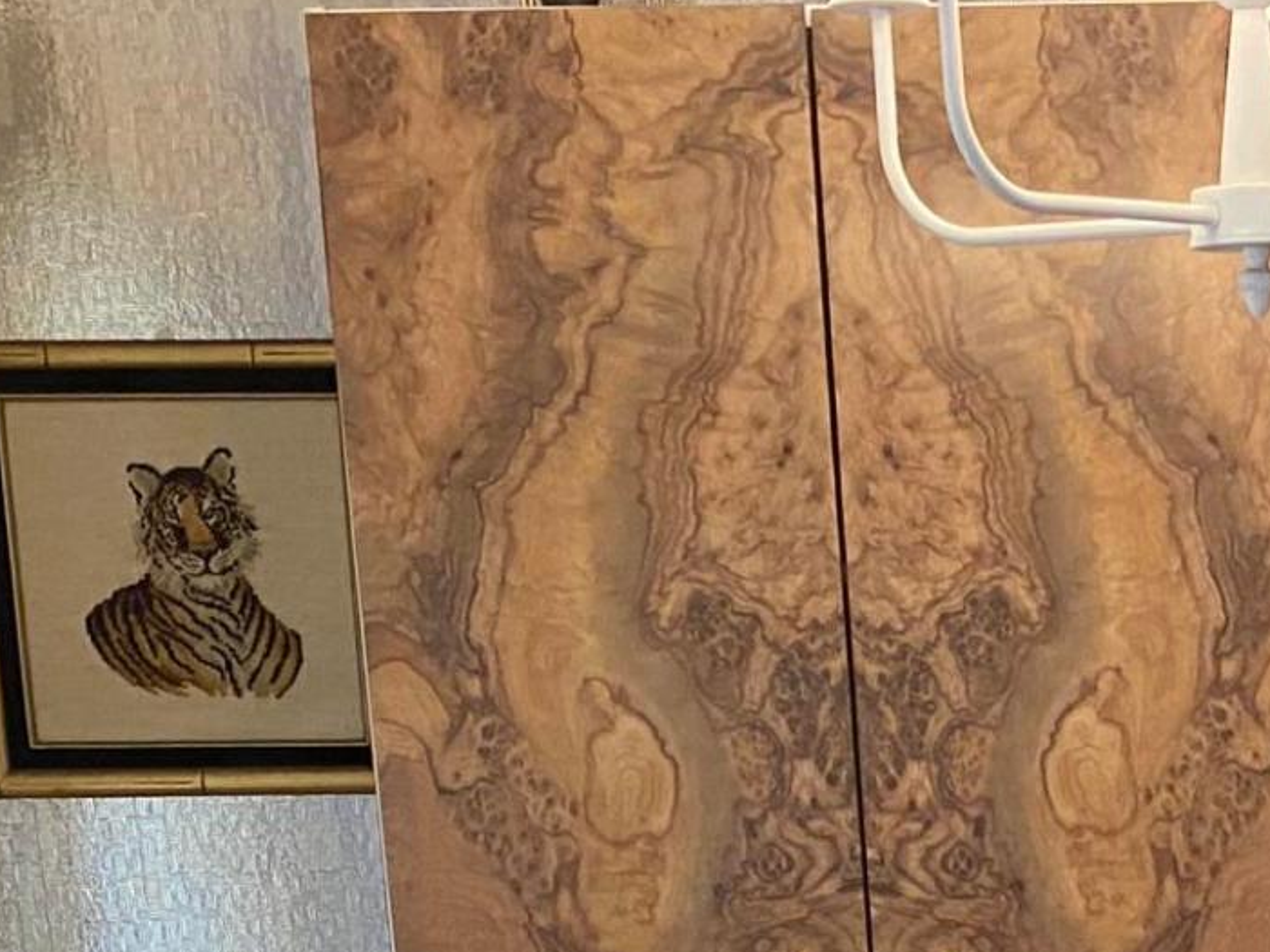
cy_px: 1835
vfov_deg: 12.4
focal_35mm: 107
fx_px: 3926
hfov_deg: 17.7
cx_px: 1399
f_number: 1.8
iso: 125
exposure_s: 1/60
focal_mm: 4.25
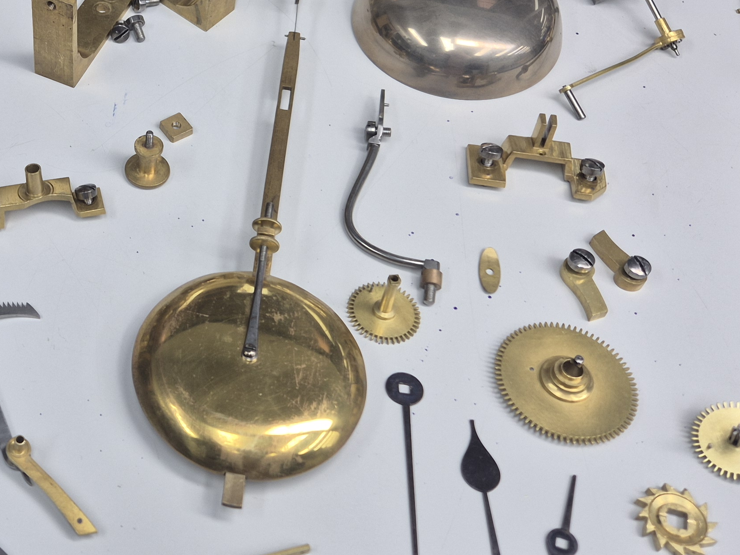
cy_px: 96
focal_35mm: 55
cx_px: 24
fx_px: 1176
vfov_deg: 26.0
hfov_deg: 32.5
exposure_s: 1/104
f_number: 1.8
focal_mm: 5.4
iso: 32
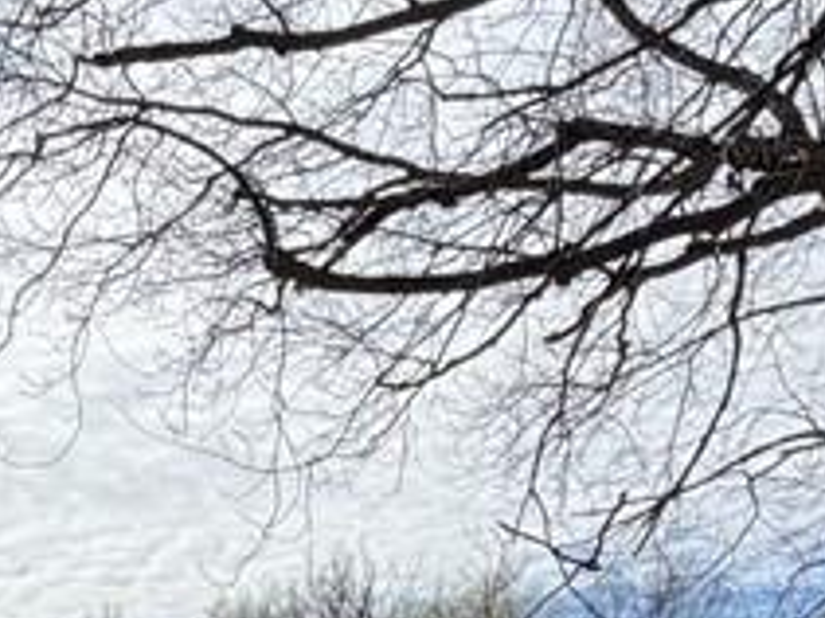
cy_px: 962
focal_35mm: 68
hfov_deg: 28.3
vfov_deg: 18.7
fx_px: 1620
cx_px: 235
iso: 25
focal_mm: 2.22
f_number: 2.2
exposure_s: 1/1534
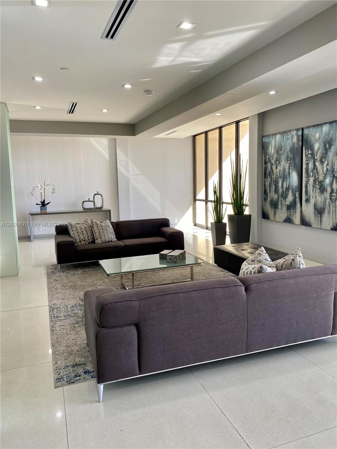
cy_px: 224
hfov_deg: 53.1
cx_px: 168
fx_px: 337
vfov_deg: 67.3
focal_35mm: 26
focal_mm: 4.25
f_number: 1.8
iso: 100
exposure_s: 1/120
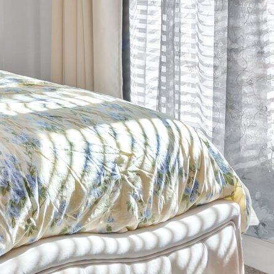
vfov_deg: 24.9
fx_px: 555
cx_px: -272
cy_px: -57
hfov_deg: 18.4
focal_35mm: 62
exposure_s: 1/100
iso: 400
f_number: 5
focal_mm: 16
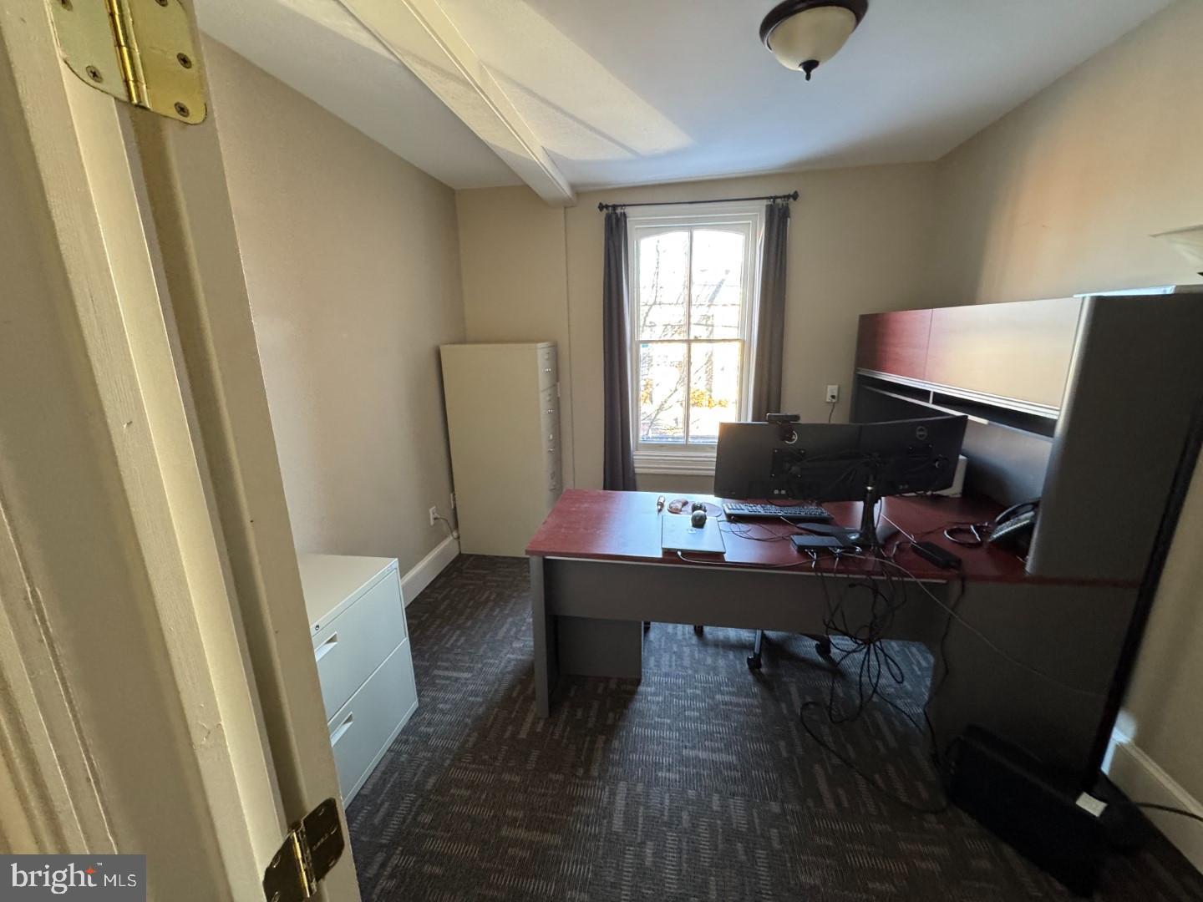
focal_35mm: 14
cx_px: 602
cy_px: 451
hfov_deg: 102.1
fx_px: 487
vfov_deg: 85.7
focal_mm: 2.22
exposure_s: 1/73
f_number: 2.2
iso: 320
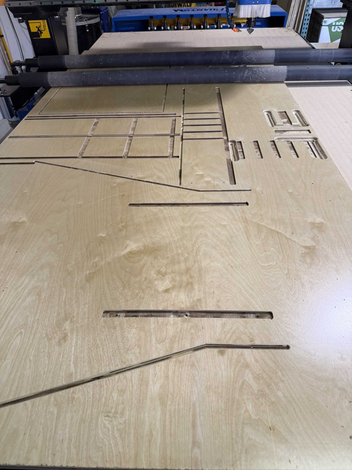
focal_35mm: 24
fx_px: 325
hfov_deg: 56.8
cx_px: 176
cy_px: 235
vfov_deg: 71.6
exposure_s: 1/60
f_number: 1.78
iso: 160
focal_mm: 6.76
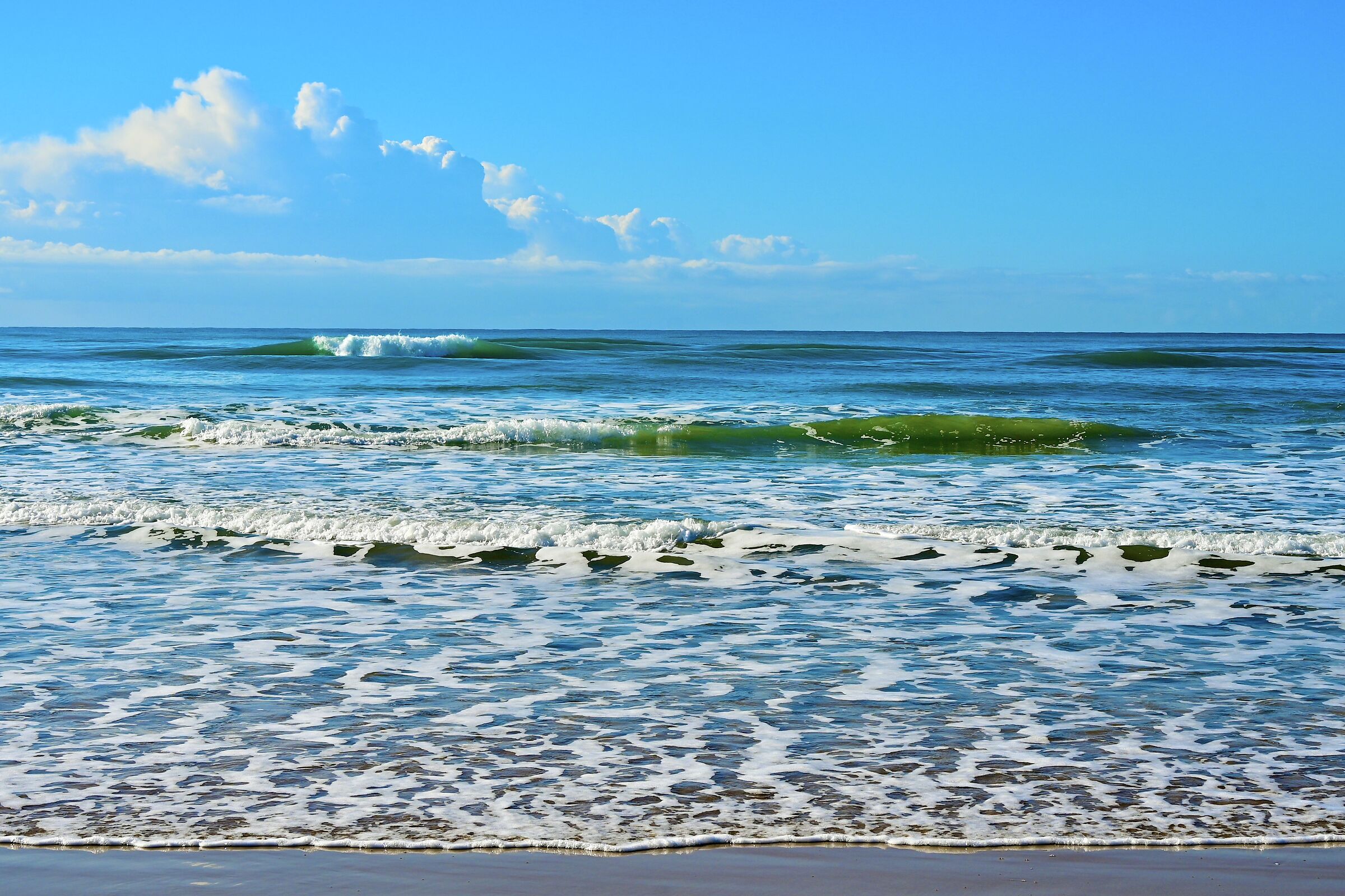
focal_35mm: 70
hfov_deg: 28.8
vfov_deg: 19.5
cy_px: 448
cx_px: 672
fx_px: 2615
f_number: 10
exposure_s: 1/400
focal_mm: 47
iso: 100
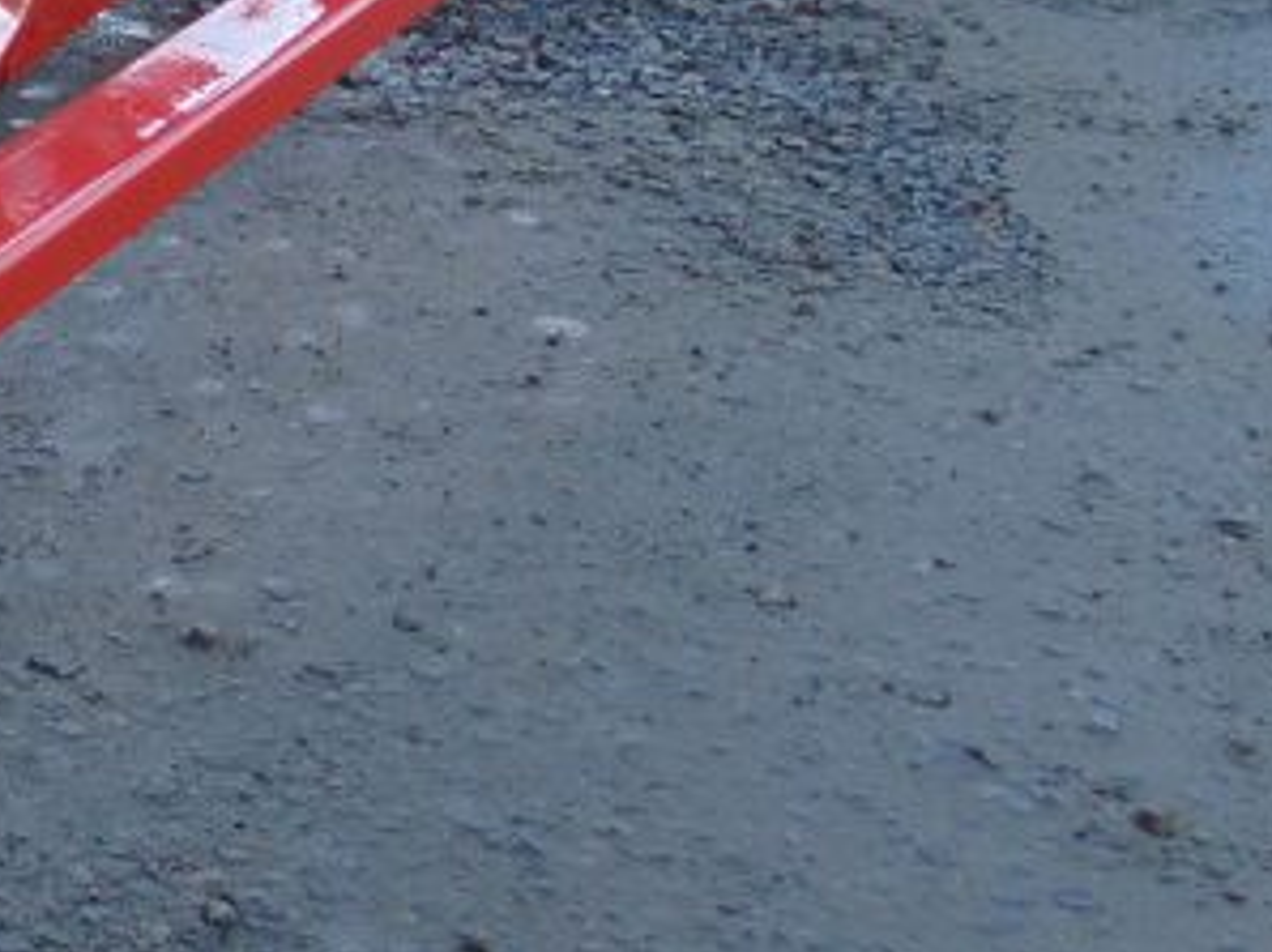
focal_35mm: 84
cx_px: -393
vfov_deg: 17.2
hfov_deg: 21.1
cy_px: 43
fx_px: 3084
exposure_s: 1/50
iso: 80
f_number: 3
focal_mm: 4.5
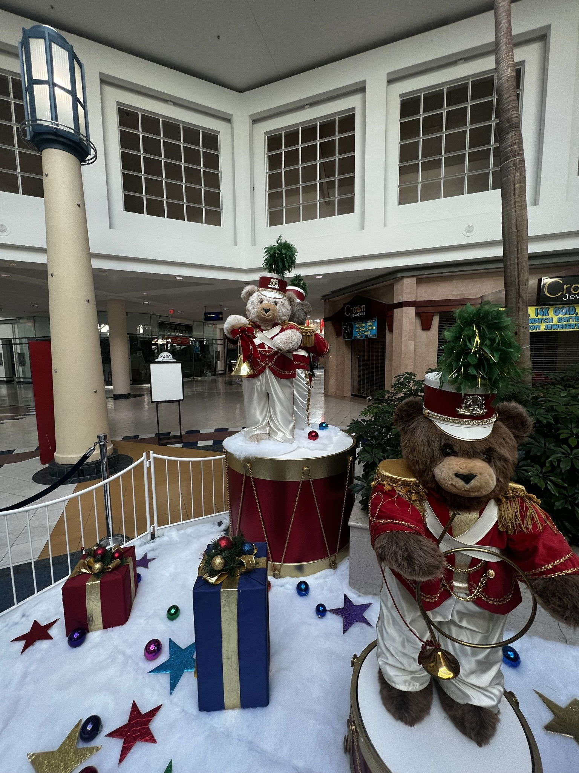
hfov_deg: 89.9
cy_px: 386
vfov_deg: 106.2
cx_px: 290
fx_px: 290
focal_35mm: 13
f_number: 1.8
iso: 80
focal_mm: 1.57
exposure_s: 1/120
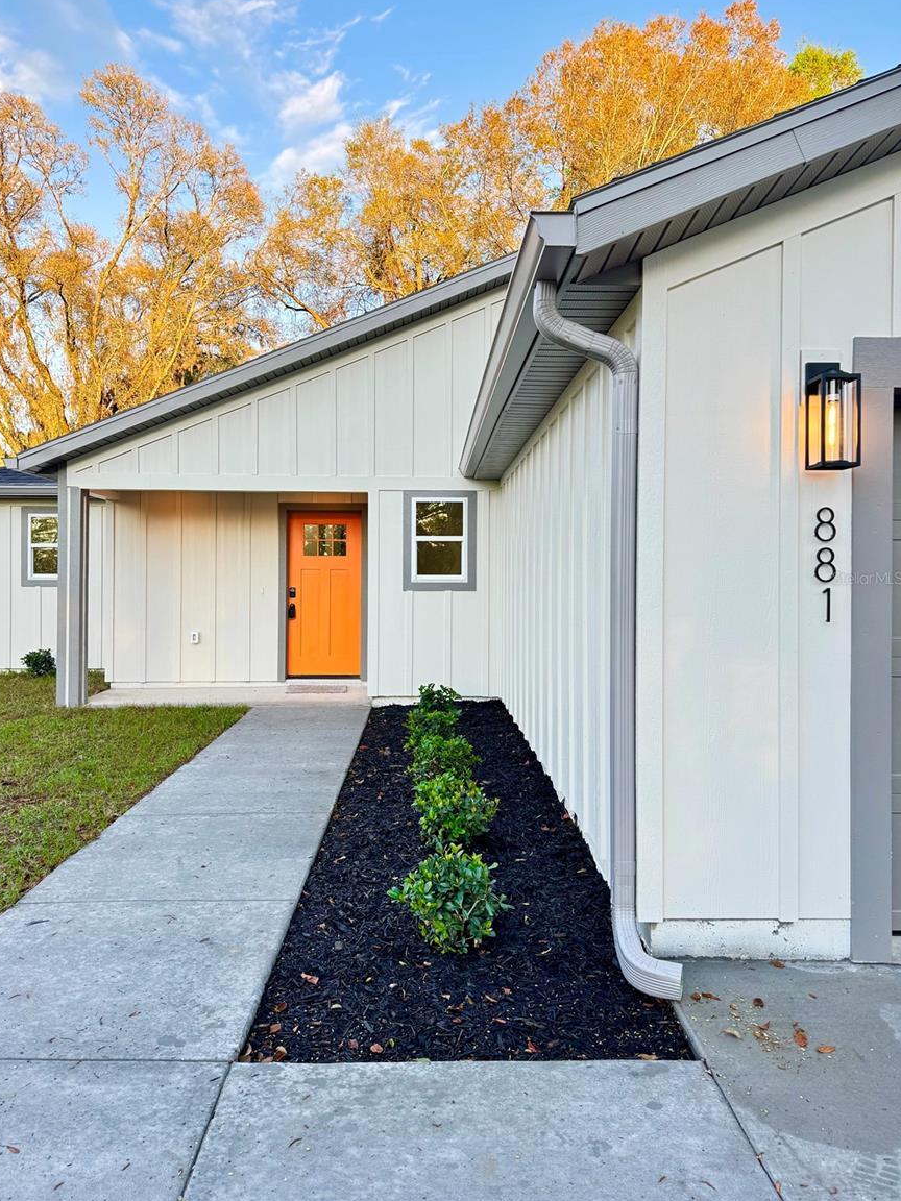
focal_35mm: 25
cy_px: 578
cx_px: 437
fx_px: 868
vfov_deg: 69.4
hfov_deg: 54.9
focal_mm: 6.76
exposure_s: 1/160
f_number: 1.78
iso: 100
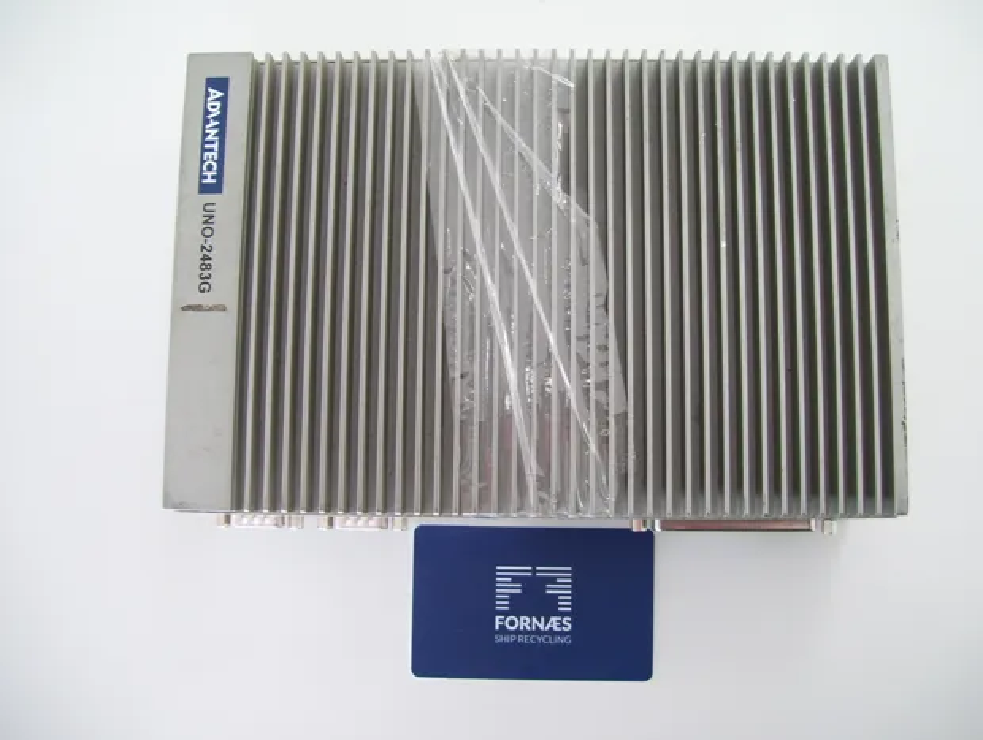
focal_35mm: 36
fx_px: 1024
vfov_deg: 39.8
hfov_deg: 51.3
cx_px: 492
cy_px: 370
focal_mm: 6
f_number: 2.7
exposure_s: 1/40
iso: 80
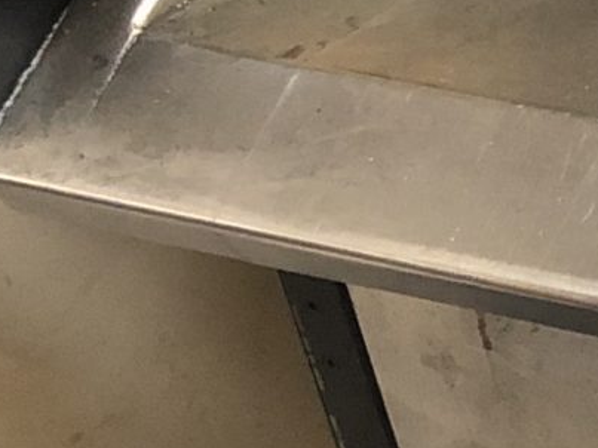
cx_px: 1712
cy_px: 203
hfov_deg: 9.2
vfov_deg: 8.3
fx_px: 3074
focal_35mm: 178
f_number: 1.8
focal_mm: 4
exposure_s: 1/13
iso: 100
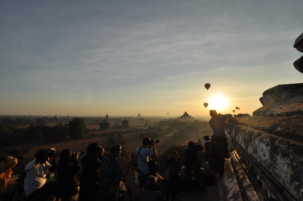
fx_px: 126
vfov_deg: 77.2
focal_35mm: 15
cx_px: 152
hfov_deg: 100.5
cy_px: 100
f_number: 7.1
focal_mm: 10
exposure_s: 1/1600
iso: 320
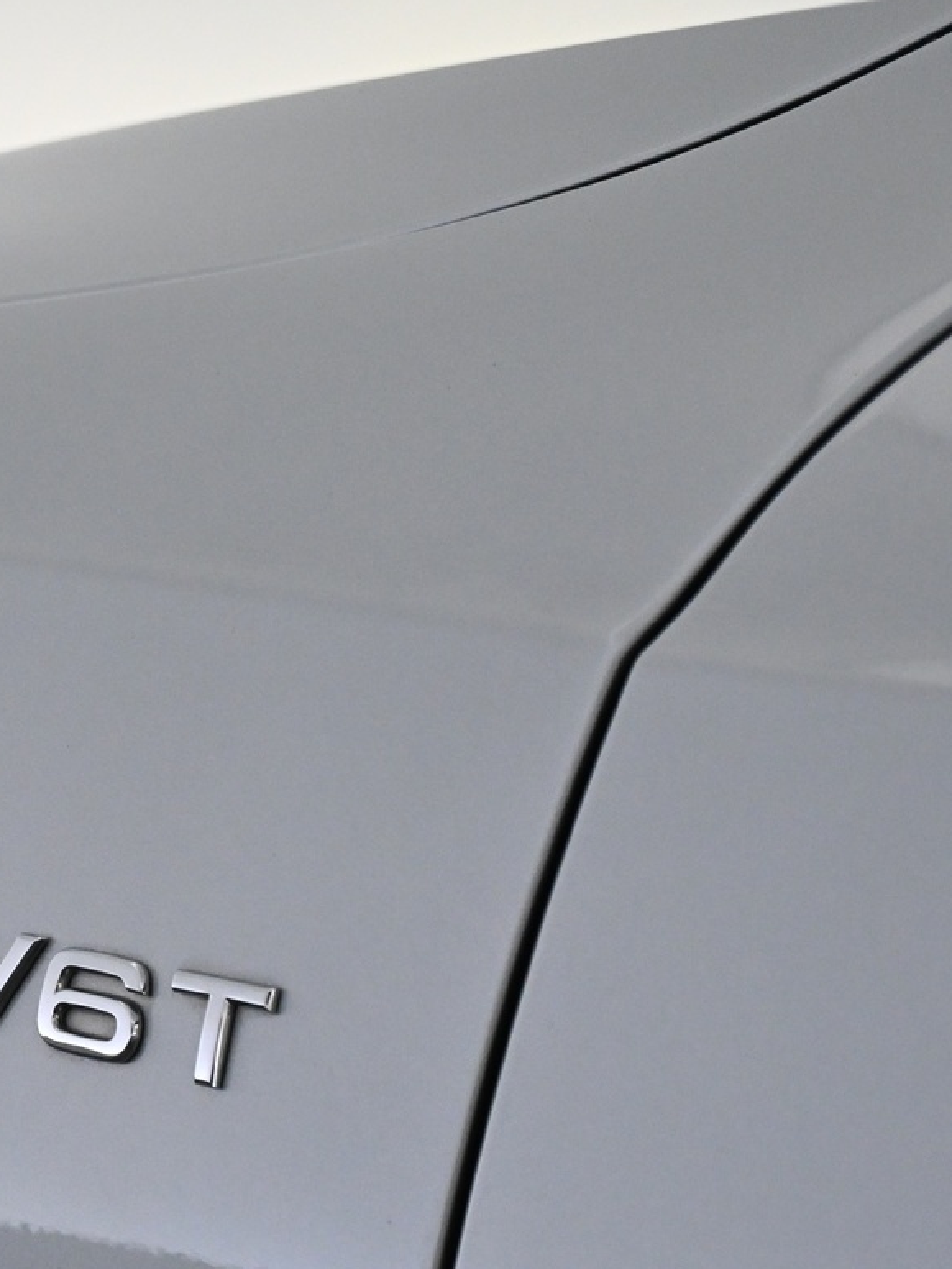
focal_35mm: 133
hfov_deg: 11.1
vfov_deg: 14.8
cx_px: 48
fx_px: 4876
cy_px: 844
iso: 2000
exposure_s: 1/125
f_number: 6
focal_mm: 44
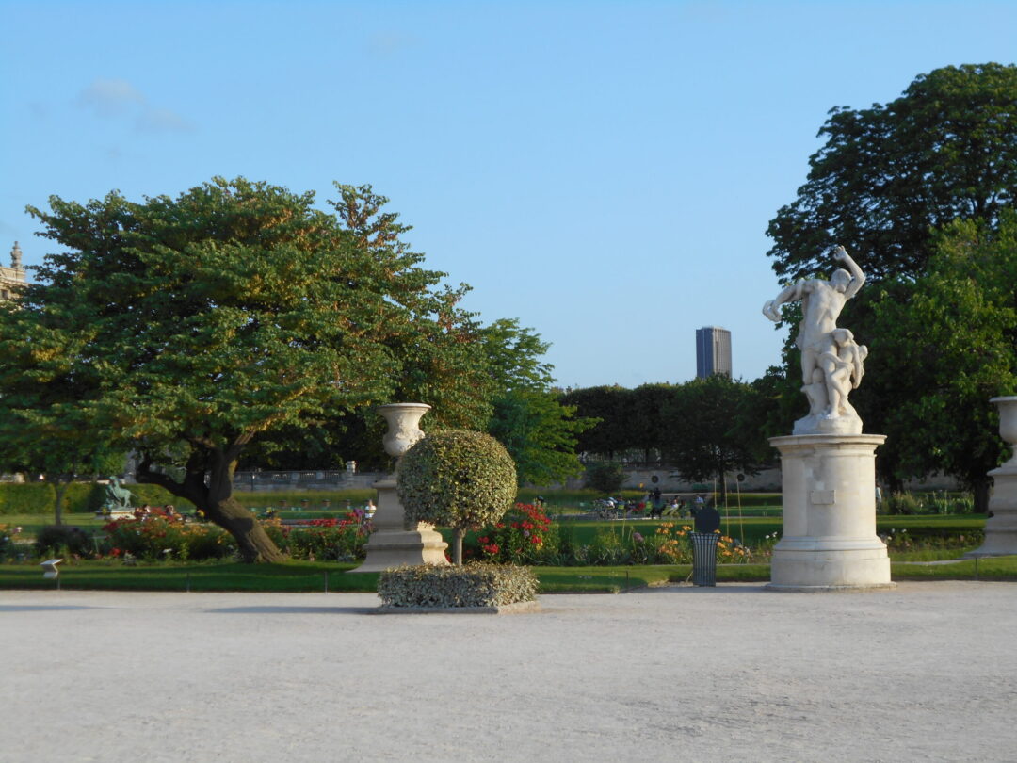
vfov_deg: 25.2
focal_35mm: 58
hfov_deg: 33.2
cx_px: 508
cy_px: 382
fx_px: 1704
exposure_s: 1/320
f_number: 4.9
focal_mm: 10
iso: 80
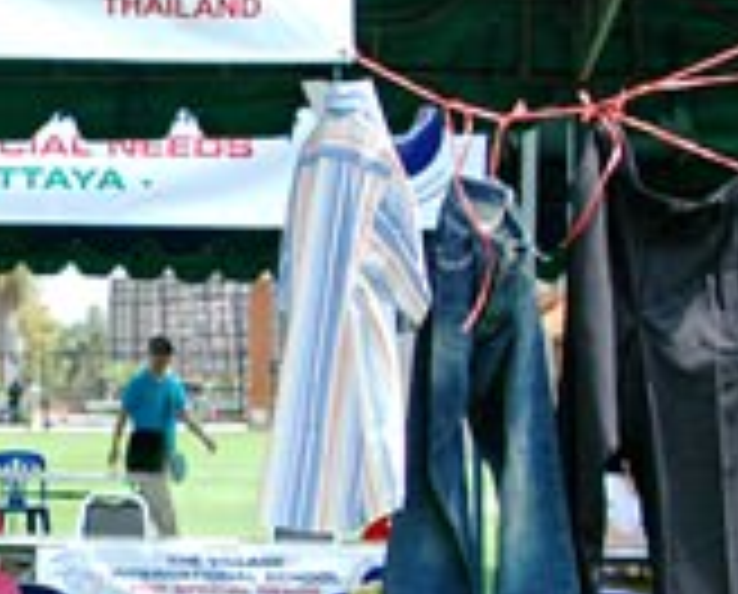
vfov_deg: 10.3
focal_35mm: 150
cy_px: 374
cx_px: -320
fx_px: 3284
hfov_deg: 12.3
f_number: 5
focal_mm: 32
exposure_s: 1/640
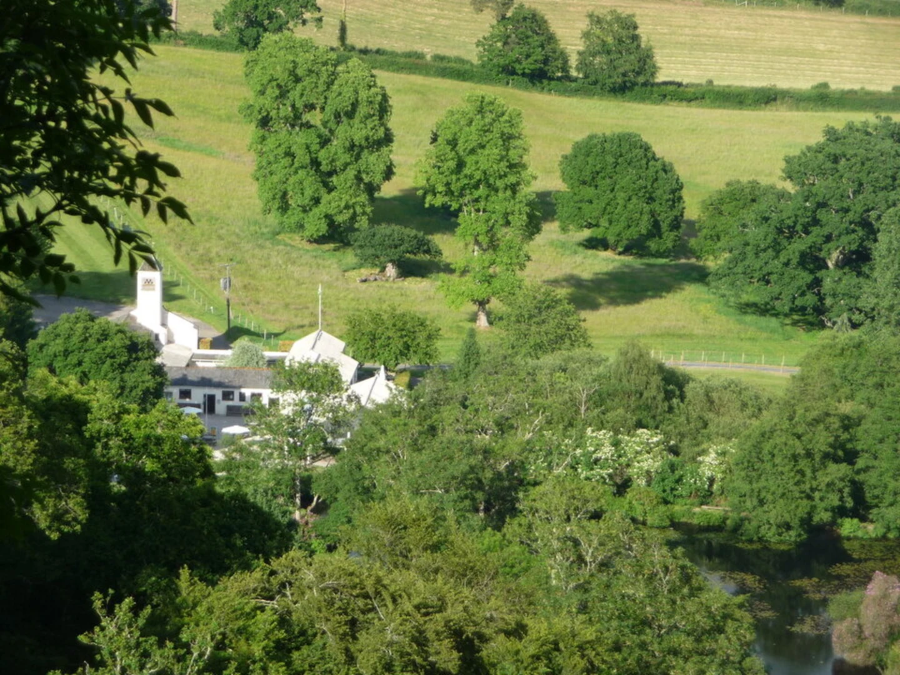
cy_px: 338
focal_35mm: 170
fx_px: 4420
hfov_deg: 11.6
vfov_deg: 8.7
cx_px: 450
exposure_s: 1/250
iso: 100
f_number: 4.8
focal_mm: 29.1
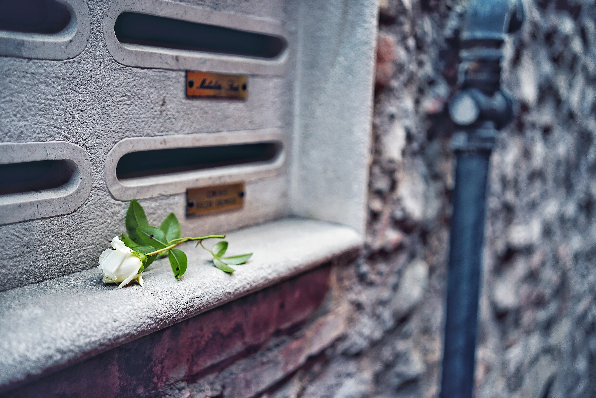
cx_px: 298
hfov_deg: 54.4
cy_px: 199
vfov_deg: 37.9
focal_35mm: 35
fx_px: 579
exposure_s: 1/80
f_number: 2.8
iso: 400
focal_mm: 35
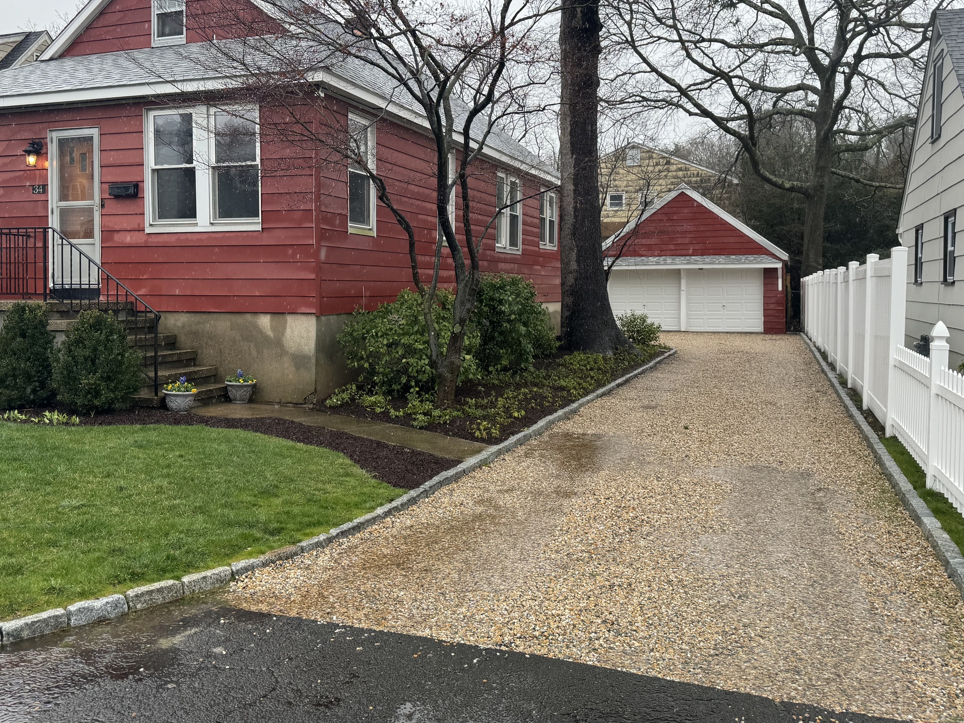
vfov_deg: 44.1
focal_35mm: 32
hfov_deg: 56.8
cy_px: 326
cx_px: 455
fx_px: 891
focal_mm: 6.86
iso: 64
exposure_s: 1/269
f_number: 1.78
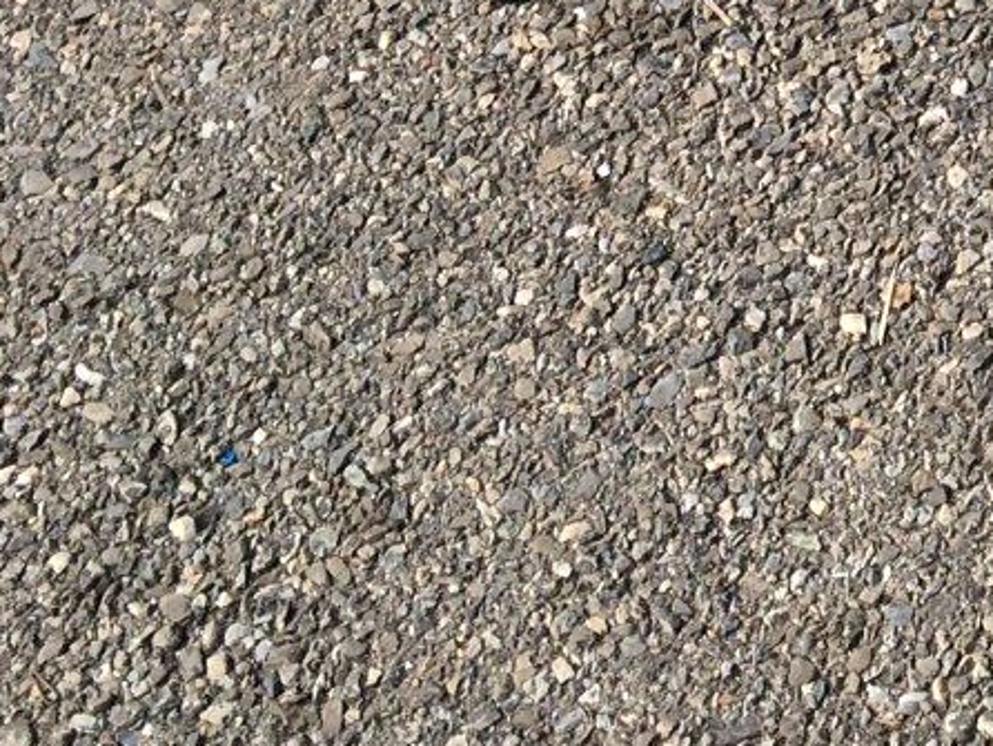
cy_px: -160
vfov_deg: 13.6
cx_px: 1659
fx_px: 3042
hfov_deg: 16.3
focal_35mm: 106
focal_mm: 4.15
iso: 32
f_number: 2.2
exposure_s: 1/1325
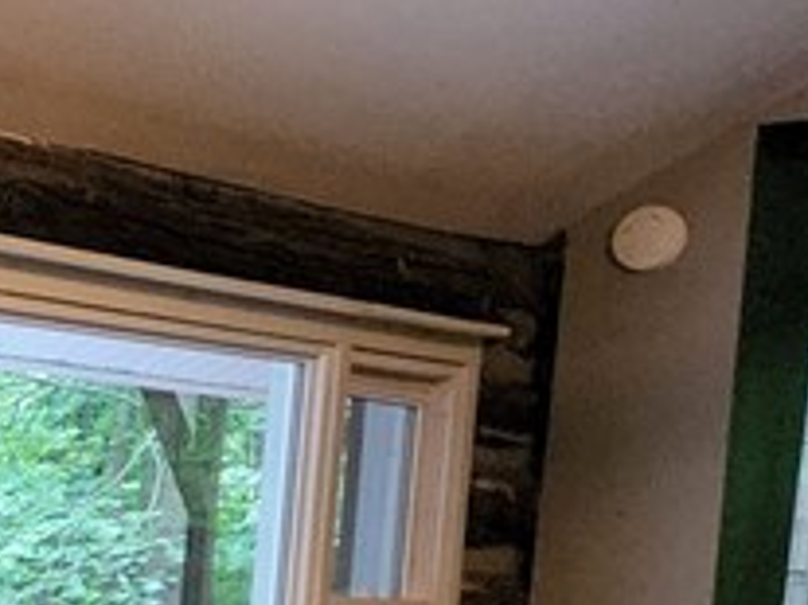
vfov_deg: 12.3
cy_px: 956
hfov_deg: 13.7
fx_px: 2659
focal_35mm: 114
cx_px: -976
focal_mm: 5.4
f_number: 1.8
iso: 1000
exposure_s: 1/120
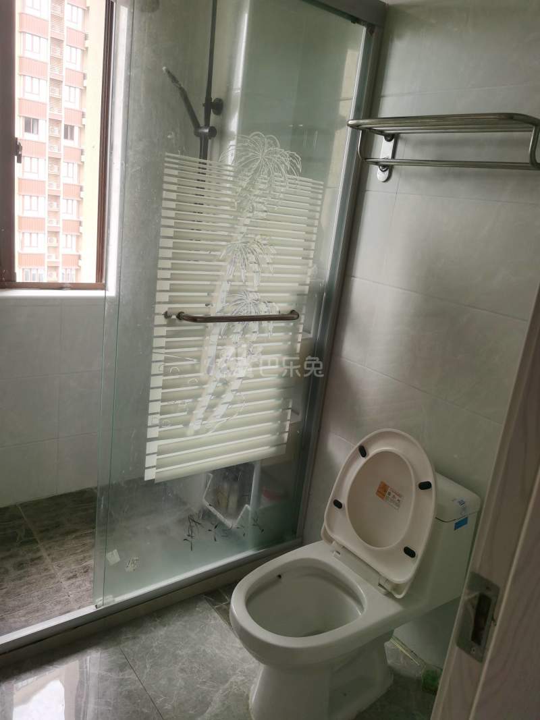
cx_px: 270
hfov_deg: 51.3
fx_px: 562
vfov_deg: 65.3
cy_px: 360
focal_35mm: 27
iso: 100
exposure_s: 1/100
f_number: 1.6
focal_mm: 5.56
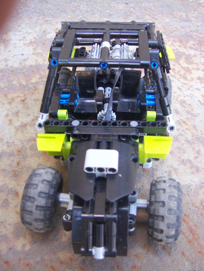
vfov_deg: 51.4
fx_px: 283
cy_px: 136
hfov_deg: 39.7
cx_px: 102
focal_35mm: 36
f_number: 3
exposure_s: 1/30
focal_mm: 6
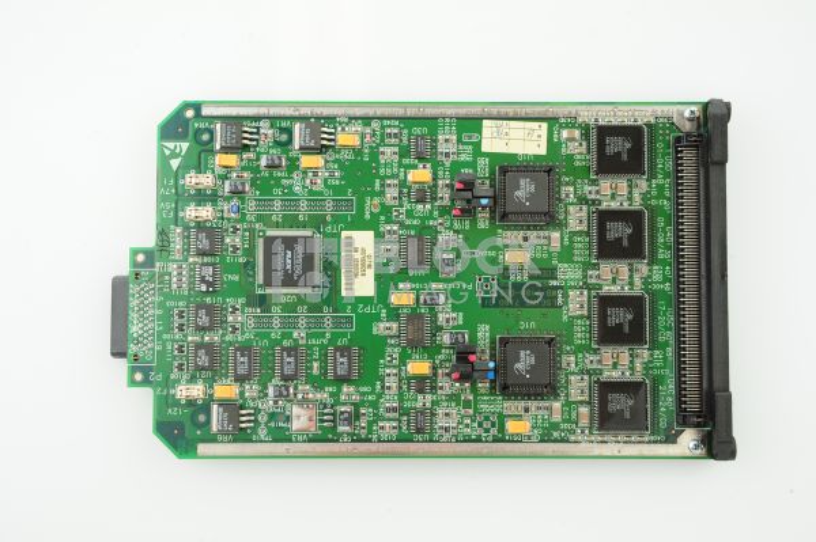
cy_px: 271
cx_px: 408
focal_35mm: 50
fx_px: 1132
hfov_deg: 39.6
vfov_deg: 26.9
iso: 1600
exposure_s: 1/125
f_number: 11
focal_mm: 50
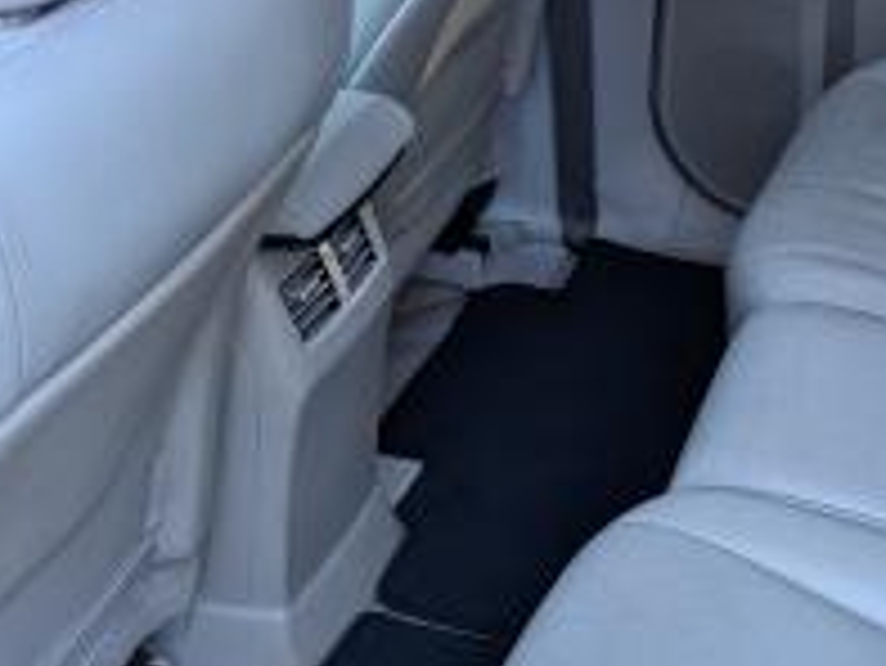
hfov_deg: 27.5
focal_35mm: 69
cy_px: 544
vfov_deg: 21.0
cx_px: 733
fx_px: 1767
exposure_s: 1/120
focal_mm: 4.38
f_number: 1.73
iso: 190
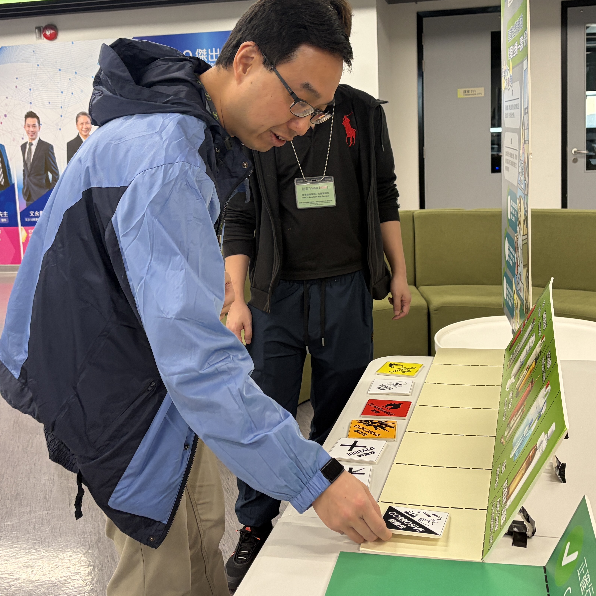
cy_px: 230
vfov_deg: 40.7
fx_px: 799
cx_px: 306
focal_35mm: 41
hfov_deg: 40.9
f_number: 1.6
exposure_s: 1/50
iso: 125
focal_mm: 5.96
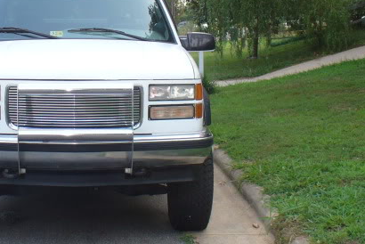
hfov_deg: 26.5
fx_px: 761
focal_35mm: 75
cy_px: 84
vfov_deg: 18.2
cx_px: 71
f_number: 2.8
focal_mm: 6.1
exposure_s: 1/100
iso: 100
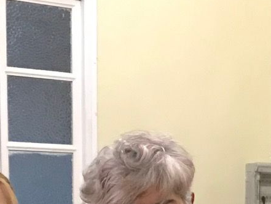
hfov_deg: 15.4
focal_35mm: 128
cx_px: 170
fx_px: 1002
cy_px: 393
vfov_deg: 10.7
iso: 100
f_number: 1.8
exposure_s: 1/13
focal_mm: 3.99
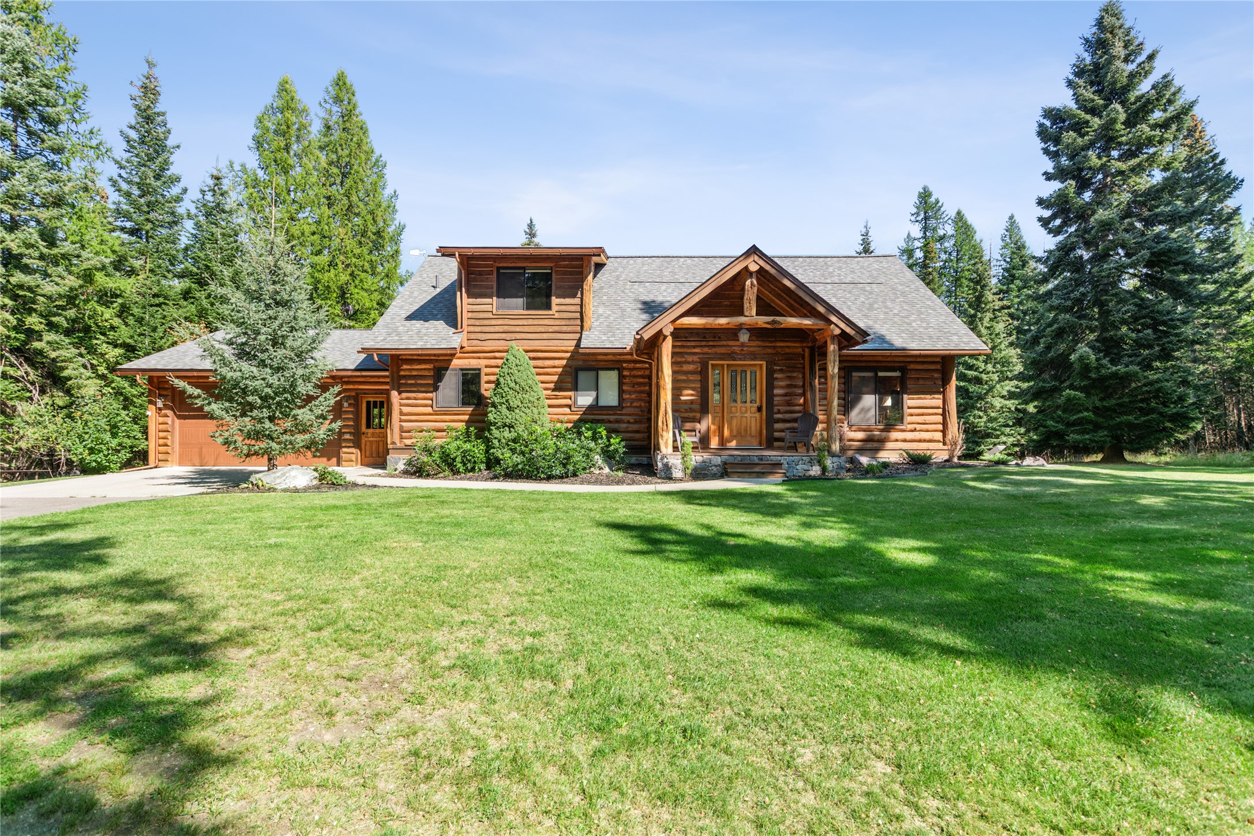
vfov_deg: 73.7
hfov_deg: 96.7
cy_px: 418
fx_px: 557
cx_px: 627
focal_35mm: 16
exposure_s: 1/400
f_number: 6.3
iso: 100
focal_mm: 11
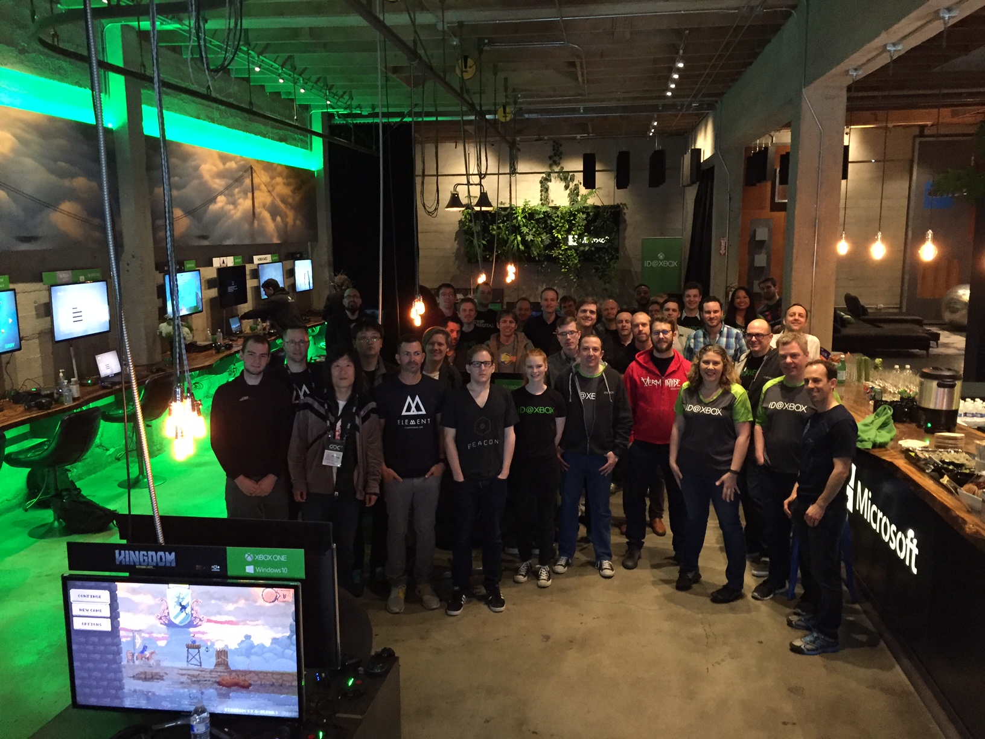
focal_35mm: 29
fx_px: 825
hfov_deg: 61.7
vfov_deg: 48.2
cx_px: 492
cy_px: 370
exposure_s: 1/15
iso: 320
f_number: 2.2
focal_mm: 4.15
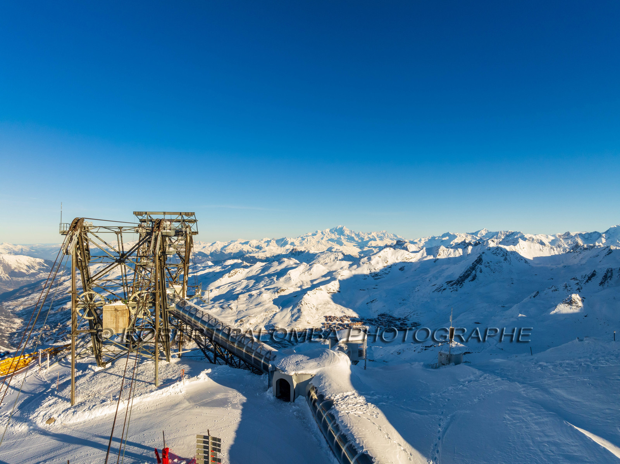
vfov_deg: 56.8
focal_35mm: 24
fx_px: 430
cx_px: 310
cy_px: 232
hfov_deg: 71.6
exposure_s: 1/240
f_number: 11
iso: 200
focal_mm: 12.3
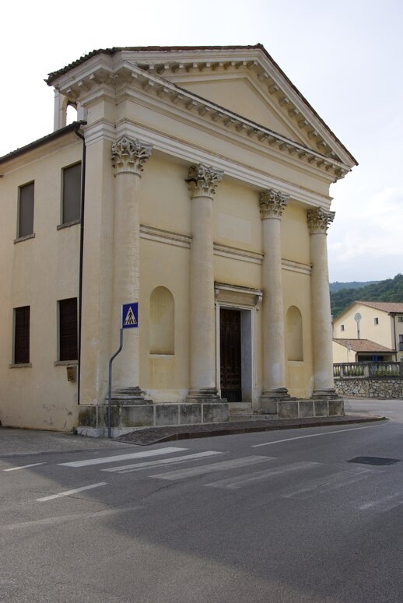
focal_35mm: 36
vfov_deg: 53.1
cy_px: 302
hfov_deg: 36.9
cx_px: 202
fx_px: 603
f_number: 8
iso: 100
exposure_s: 1/250
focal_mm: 24
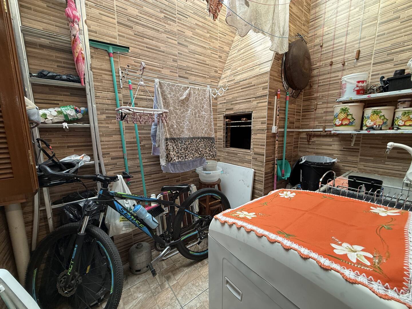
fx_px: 167
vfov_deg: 85.7
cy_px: 154
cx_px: 206
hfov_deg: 102.1
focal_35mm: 14
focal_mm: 2.22
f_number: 2.2
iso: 160
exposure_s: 1/60
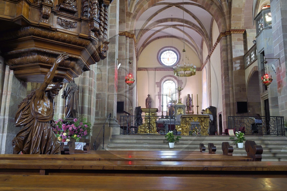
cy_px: 96
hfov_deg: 58.7
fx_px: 255
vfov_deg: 41.1
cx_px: 144
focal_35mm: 32
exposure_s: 1.3
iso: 1250
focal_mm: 32
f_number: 13
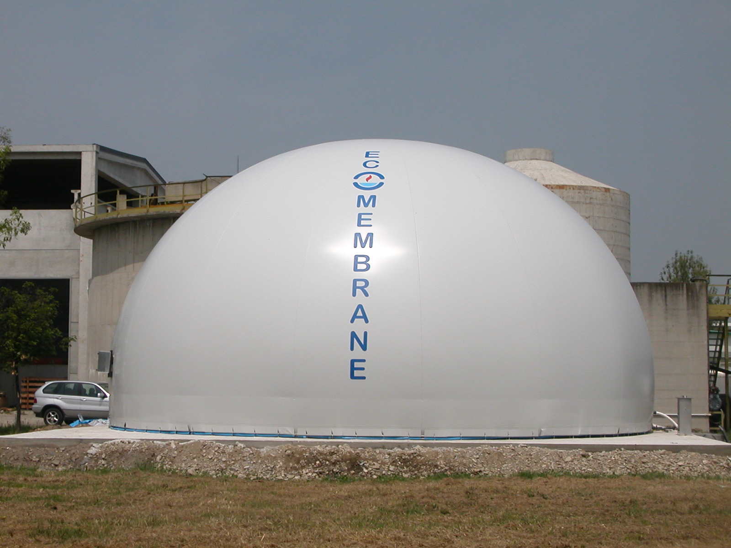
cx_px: 366
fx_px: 1352
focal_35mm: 64
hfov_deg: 30.3
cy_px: 274
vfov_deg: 22.9
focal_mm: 9.7
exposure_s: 1/3000
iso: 100
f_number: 3.5
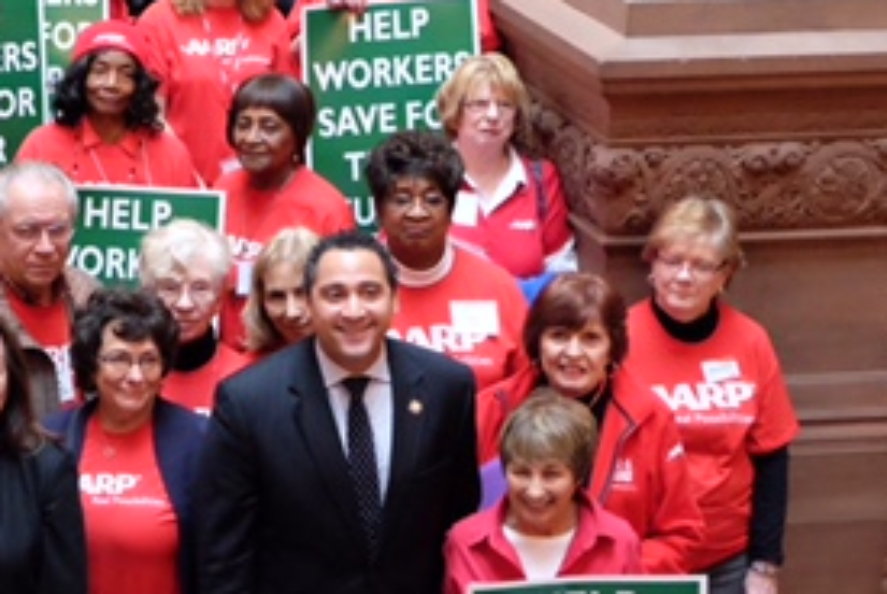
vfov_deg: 13.7
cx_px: -103
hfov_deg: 19.5
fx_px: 2466
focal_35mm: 100
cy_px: 326
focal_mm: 28.9
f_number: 3.2
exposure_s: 1/160
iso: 5000
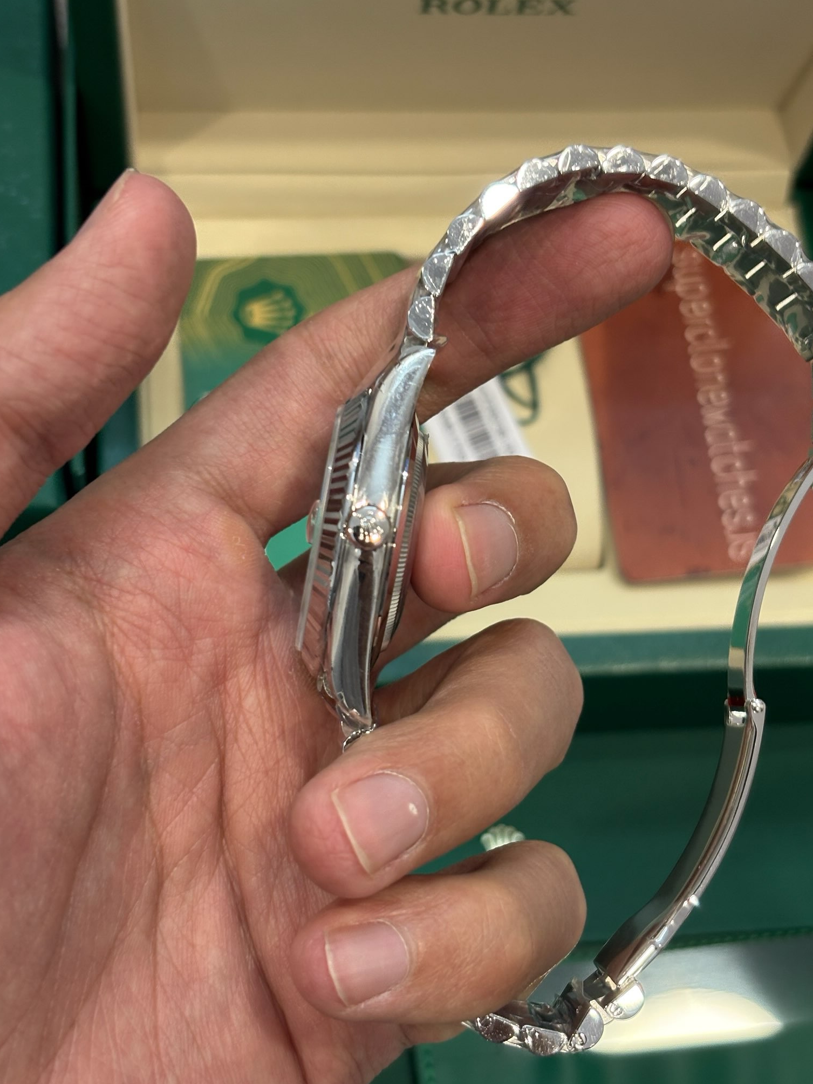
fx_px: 1660
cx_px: 400
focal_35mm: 53
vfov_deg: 36.2
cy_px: 534
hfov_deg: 27.5
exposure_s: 1/50
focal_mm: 5.96
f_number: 1.6
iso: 80
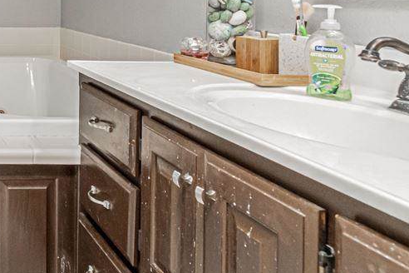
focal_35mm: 39
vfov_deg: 31.1
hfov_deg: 36.0
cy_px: -15
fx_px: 443
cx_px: -103
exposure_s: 1/60
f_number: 10
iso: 1400
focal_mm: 10
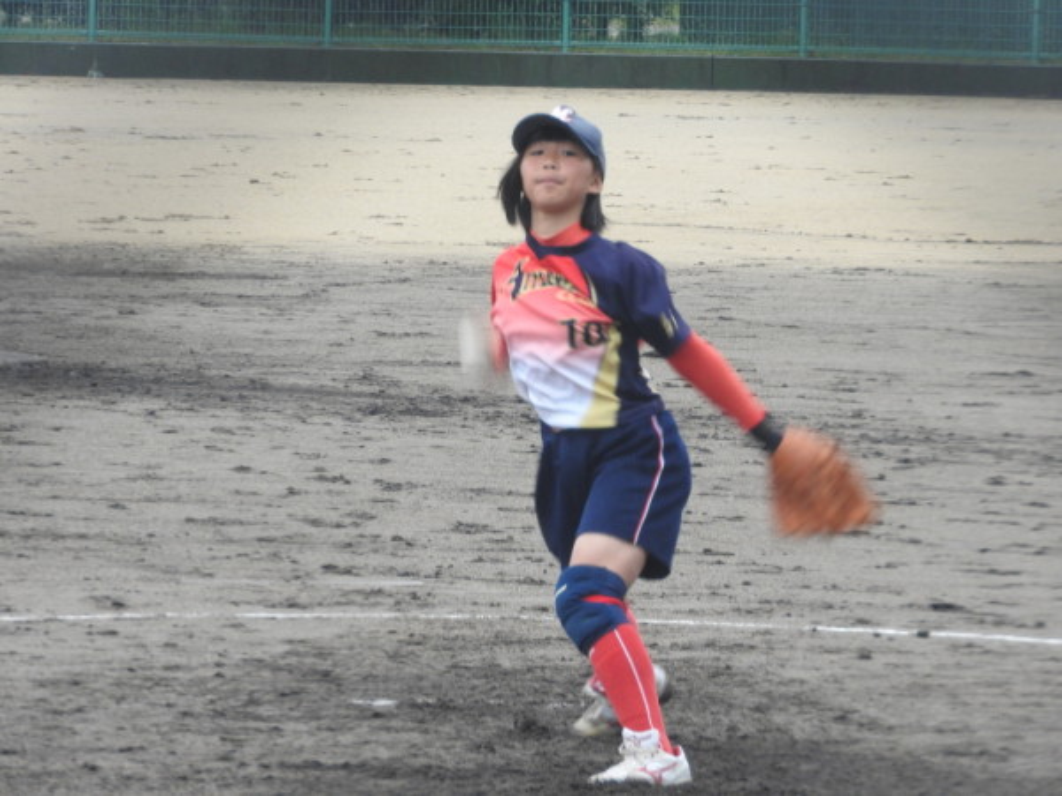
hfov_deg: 6.6
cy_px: 398
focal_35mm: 300
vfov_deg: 5.0
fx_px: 9204
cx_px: 531
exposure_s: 1/125
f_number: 5.5
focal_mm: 53.7
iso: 250
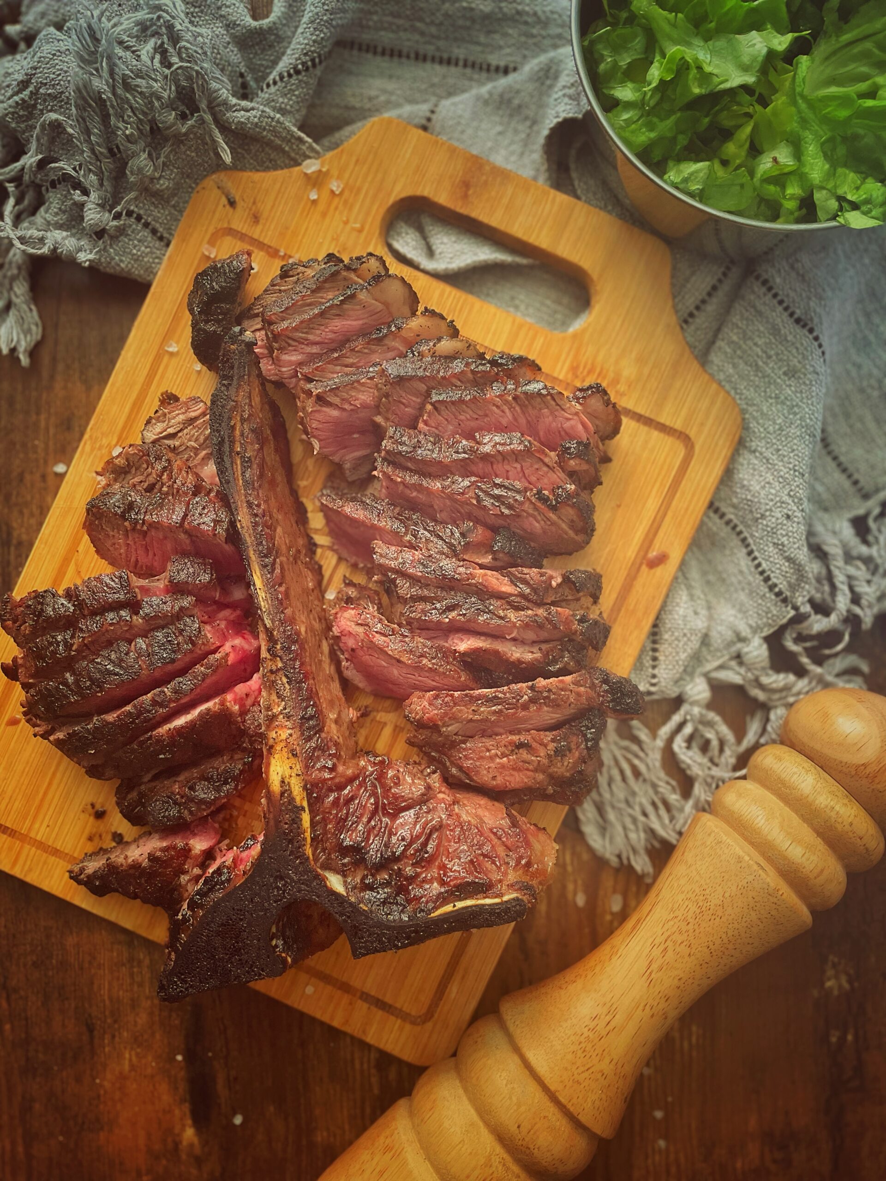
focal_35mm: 26
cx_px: 443
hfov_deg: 53.1
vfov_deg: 67.3
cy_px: 590
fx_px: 887
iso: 200
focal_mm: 4.2
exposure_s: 1/60
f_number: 1.6
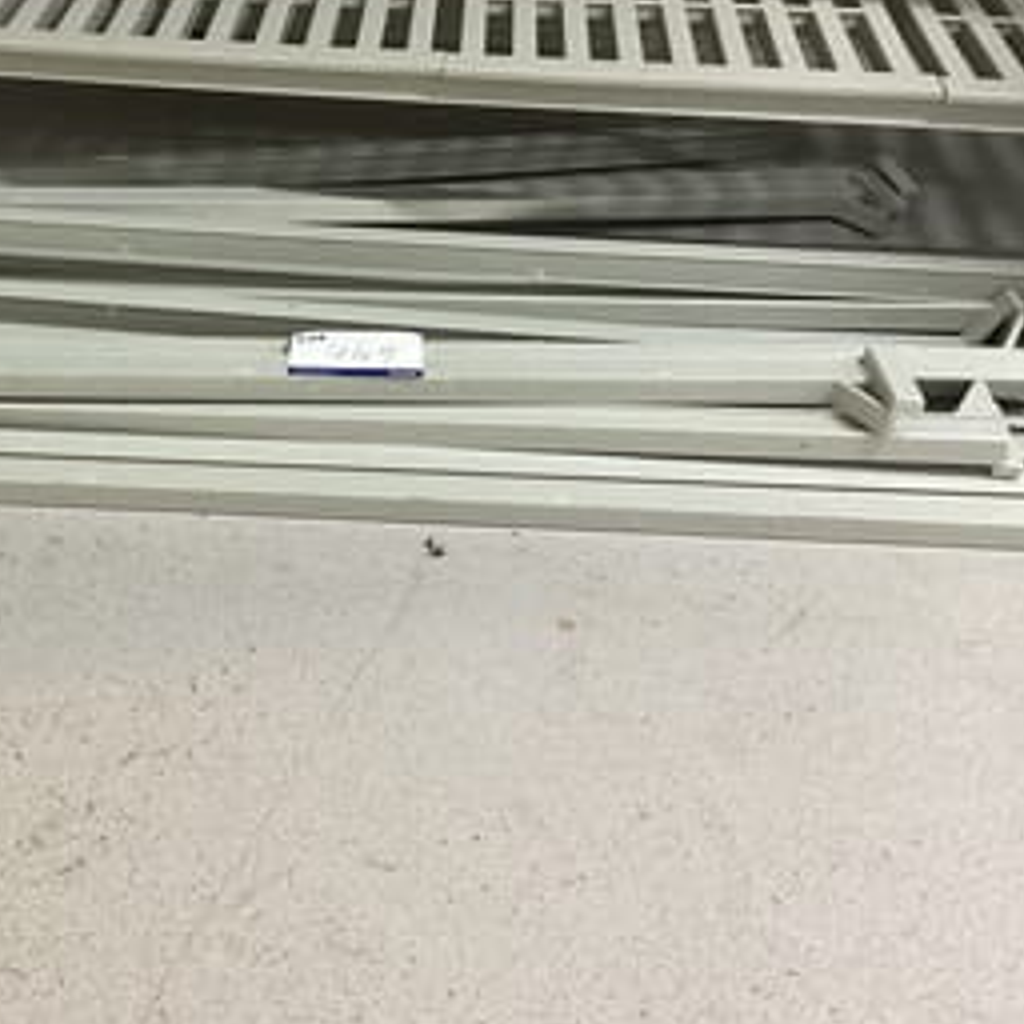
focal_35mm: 50
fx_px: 1673
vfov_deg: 34.0
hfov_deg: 33.2
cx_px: 232
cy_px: 438
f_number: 1.8
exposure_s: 1/50
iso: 125
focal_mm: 3
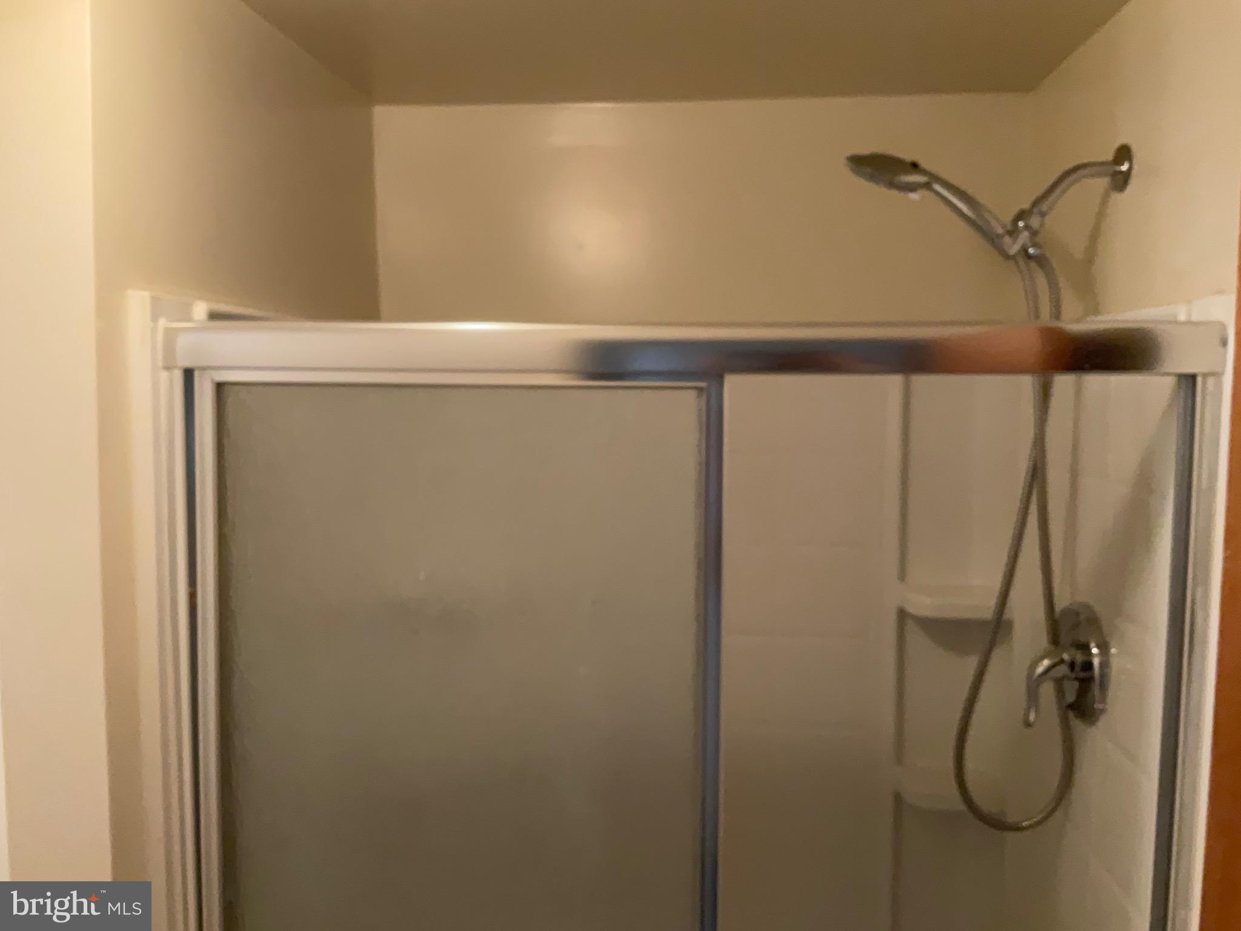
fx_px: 1040
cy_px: 466
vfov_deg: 48.2
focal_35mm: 29
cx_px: 620
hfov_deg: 61.7
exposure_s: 1/60
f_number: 1.8
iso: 250
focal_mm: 3
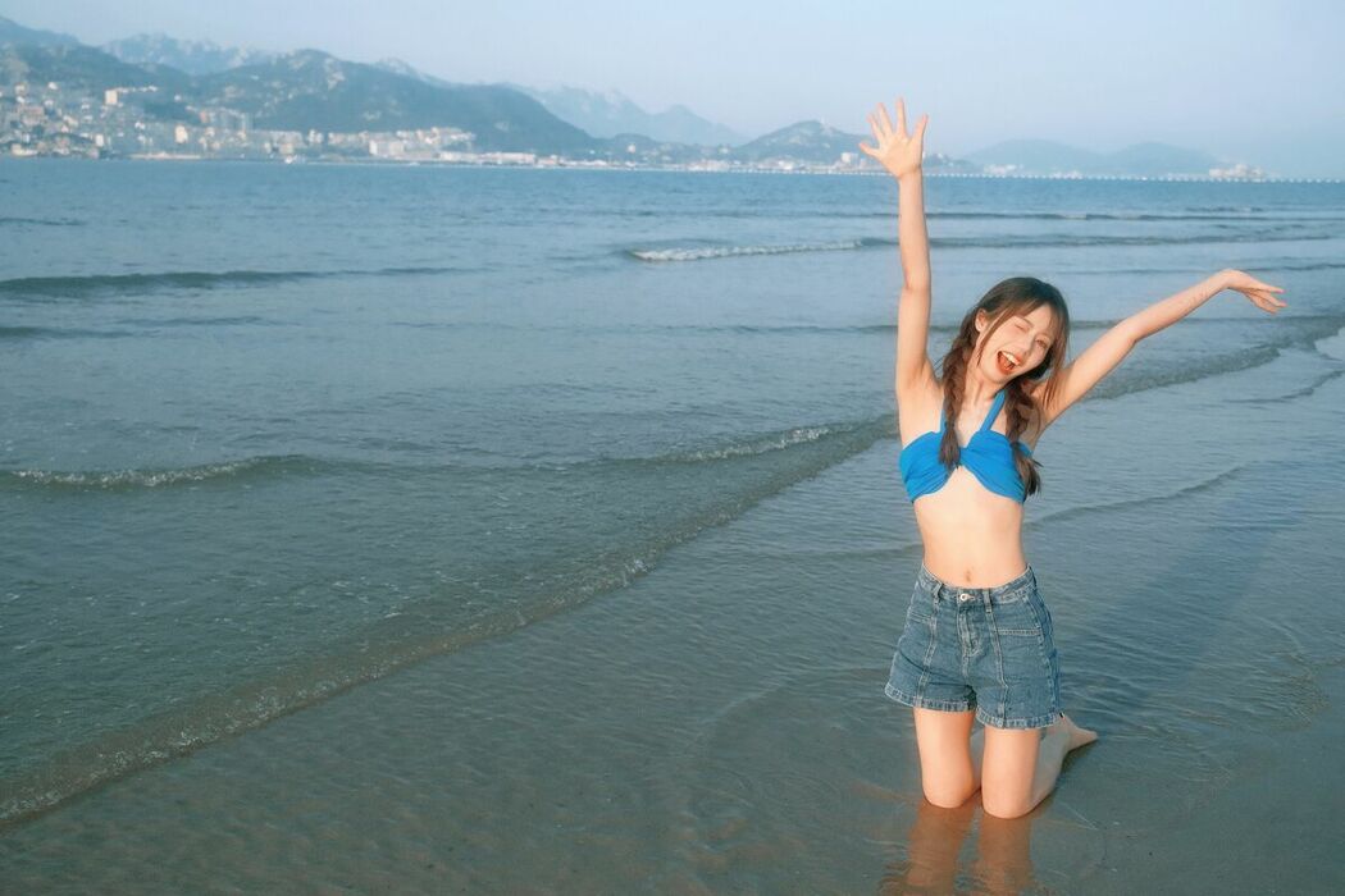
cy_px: 448
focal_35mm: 35
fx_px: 1308
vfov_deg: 37.9
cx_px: 672
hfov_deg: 54.4
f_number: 2.8
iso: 250
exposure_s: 1/2000
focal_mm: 23.4
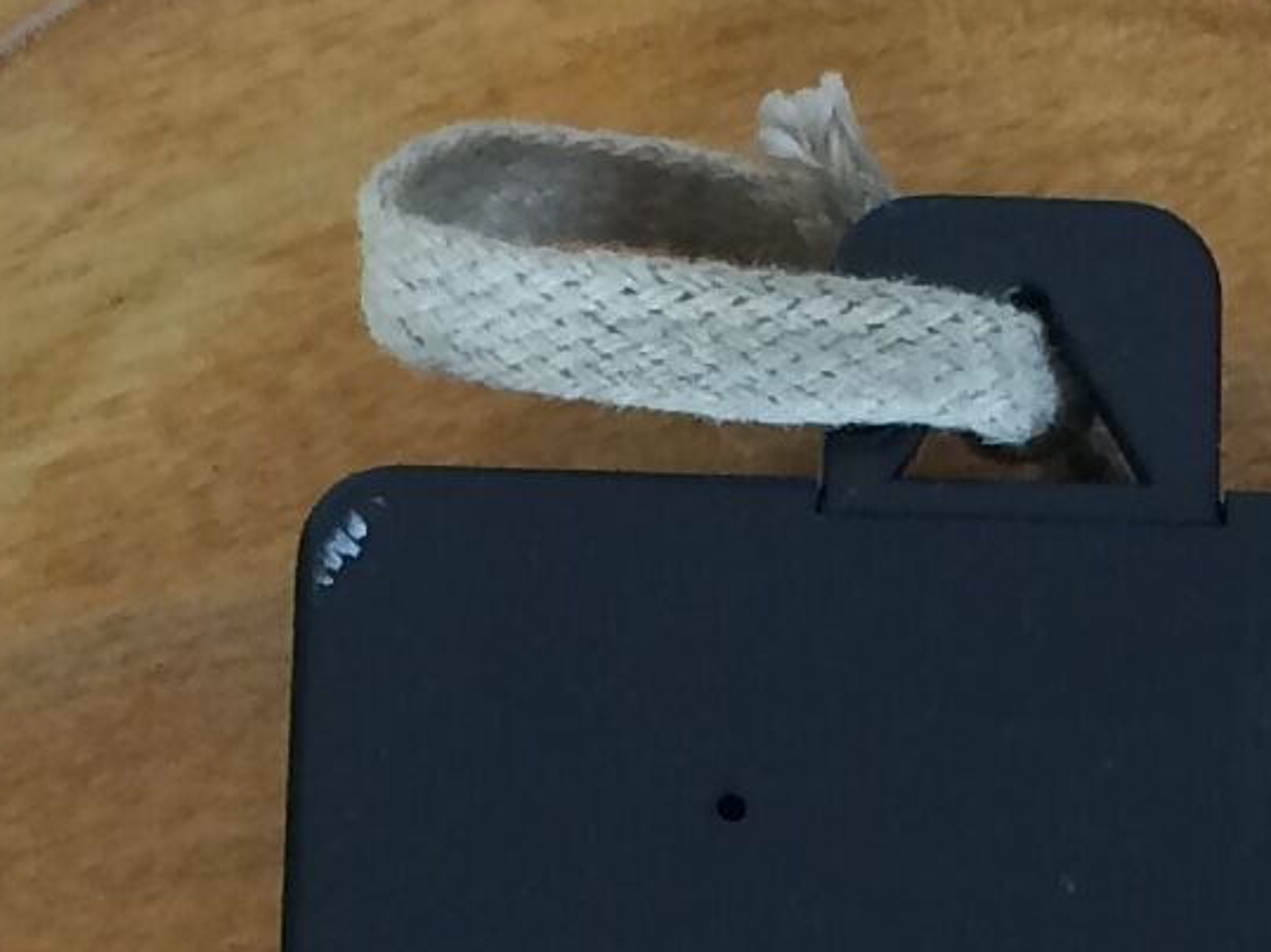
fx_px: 6459
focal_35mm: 176
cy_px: 1580
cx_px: 957
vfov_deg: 8.2
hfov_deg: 11.2
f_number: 2.2
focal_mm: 4.15
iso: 100
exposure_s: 1/33
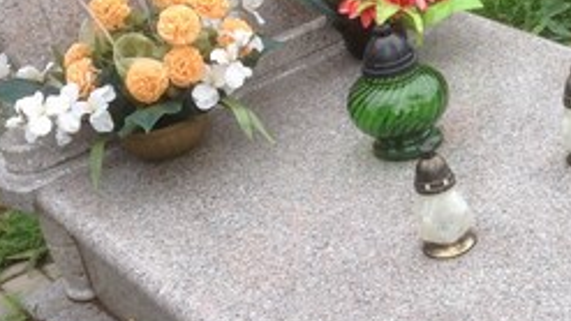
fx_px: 1408
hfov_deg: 22.2
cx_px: 543
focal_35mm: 93
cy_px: 92
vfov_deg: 13.0
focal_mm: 4.12
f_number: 2.4
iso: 50
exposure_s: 1/361
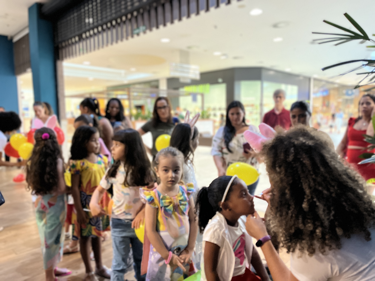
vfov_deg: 53.1
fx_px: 282
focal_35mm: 26
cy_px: 140
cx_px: 188
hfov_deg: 67.3
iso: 400
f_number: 1.6
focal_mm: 5.1
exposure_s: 1/60
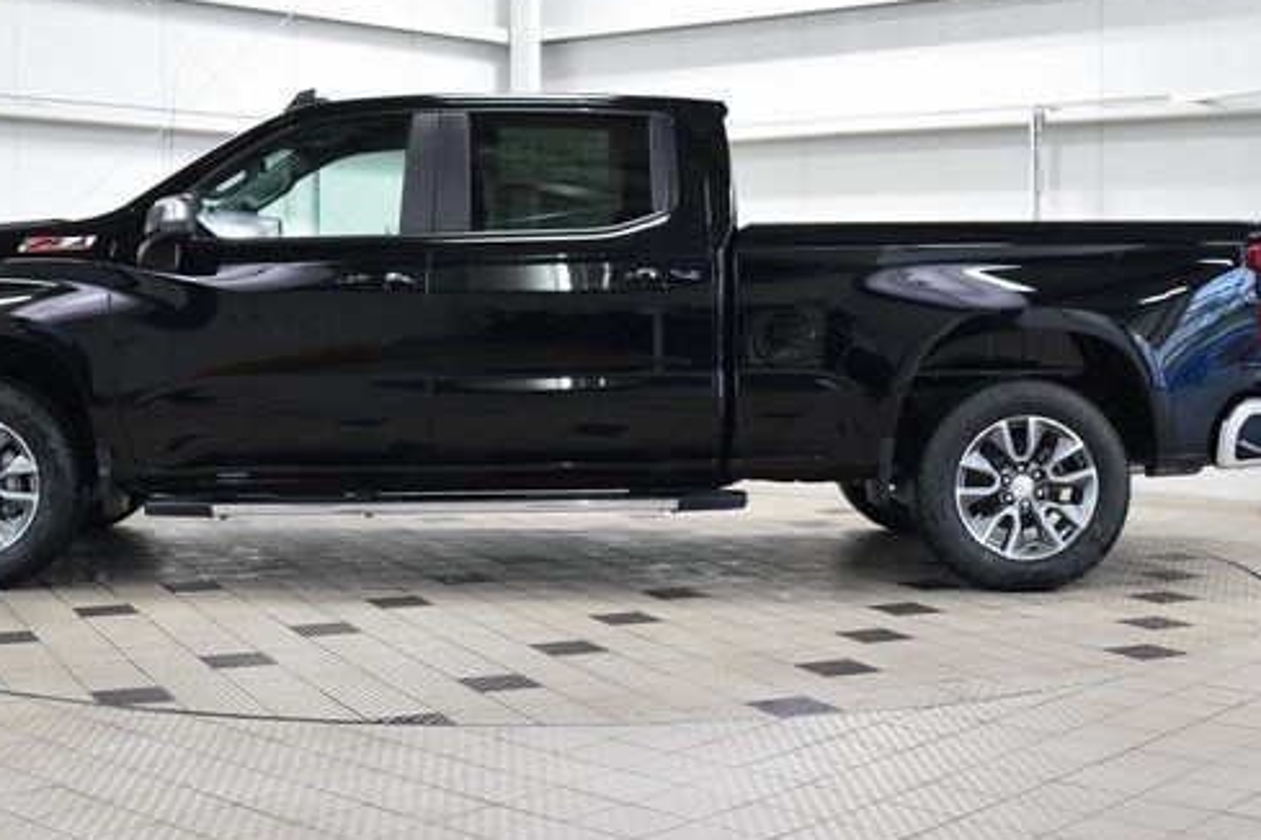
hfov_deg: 36.2
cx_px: 547
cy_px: 349
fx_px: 1926
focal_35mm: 55
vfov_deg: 24.6
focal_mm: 28
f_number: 4.5
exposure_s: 1/60
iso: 1600
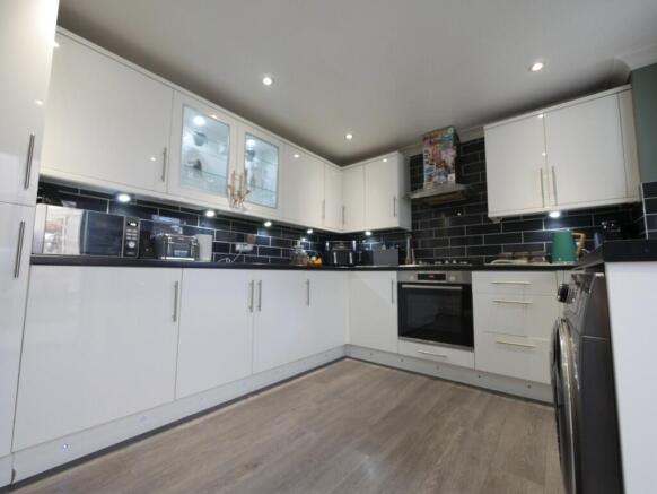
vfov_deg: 85.7
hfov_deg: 102.0
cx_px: 328
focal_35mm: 14
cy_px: 247
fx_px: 266
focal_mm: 7
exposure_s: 1/60
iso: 1000
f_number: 4
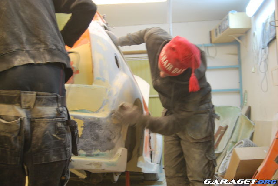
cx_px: 139
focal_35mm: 45
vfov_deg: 29.9
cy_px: 93
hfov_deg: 43.6
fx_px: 348
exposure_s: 1/20
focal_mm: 30
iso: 400
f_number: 4.2
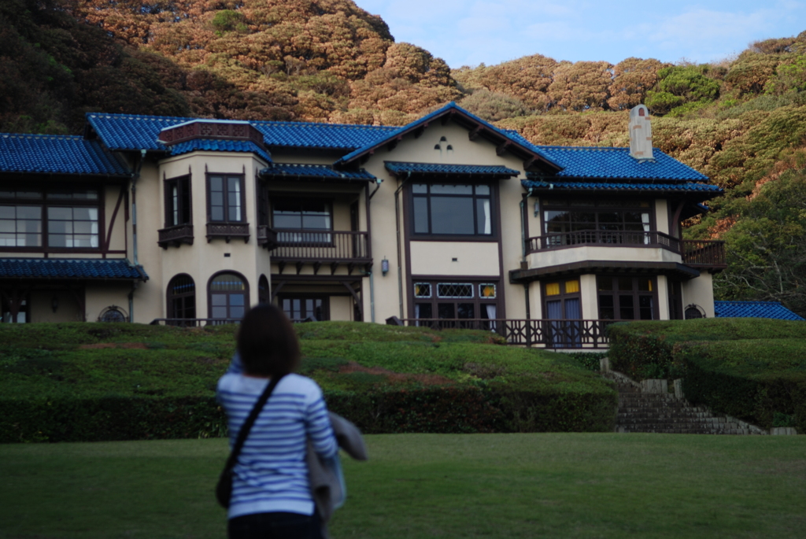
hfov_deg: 24.6
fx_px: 1849
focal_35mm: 82
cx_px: 403
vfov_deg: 16.6
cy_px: 270
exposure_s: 1/400
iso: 100
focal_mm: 55
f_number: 3.5
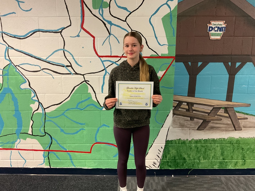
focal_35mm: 29
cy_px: 96
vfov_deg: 48.2
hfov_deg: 61.7
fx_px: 214
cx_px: 128
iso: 250
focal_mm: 3
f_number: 1.8
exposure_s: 1/60
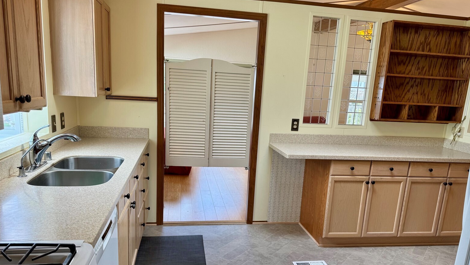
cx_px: 236
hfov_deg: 69.8
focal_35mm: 27
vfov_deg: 42.7
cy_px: 161
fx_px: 337
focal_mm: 6.76
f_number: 1.78
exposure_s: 1/120
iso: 64
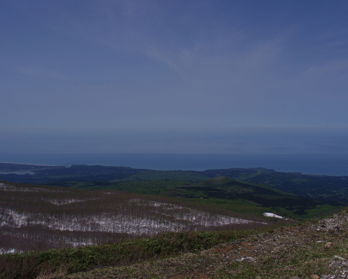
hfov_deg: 48.8
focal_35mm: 37
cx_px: 205
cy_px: 137
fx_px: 381
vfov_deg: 40.1
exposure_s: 1/2000
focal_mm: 21
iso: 200
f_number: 6.3
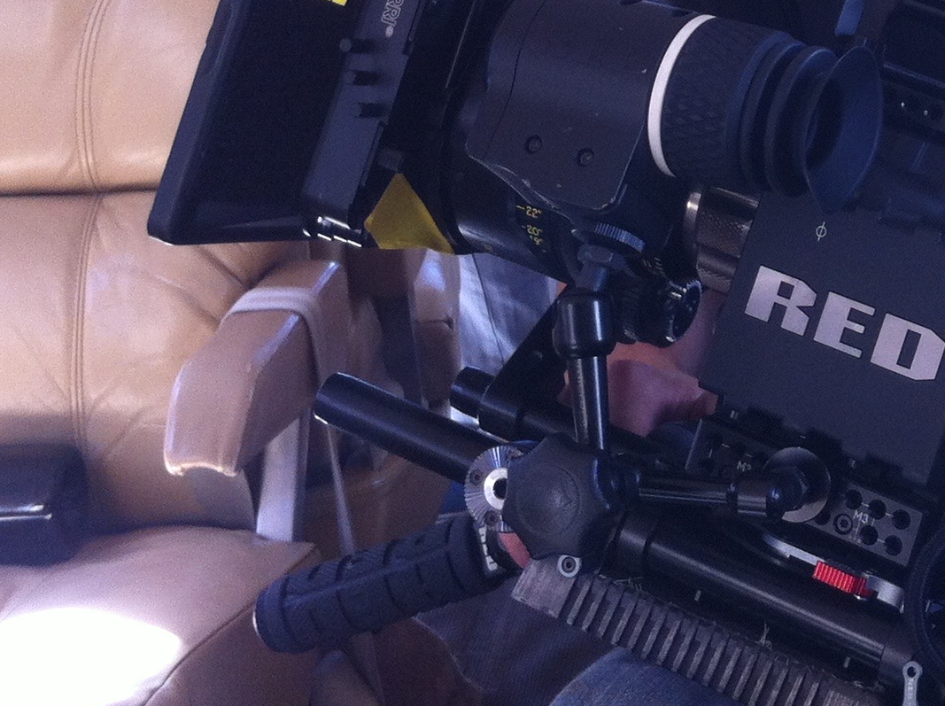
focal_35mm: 85
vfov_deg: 16.7
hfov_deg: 22.4
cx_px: 892
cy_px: -103
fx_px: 2317
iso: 100
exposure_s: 1/60
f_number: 2.8
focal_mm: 3.85
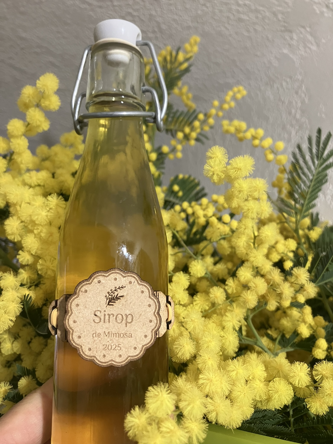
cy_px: 222
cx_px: 166
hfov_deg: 49.7
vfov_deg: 63.4
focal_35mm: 28
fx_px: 359
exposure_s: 1/60
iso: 250
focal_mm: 3.99
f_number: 1.8
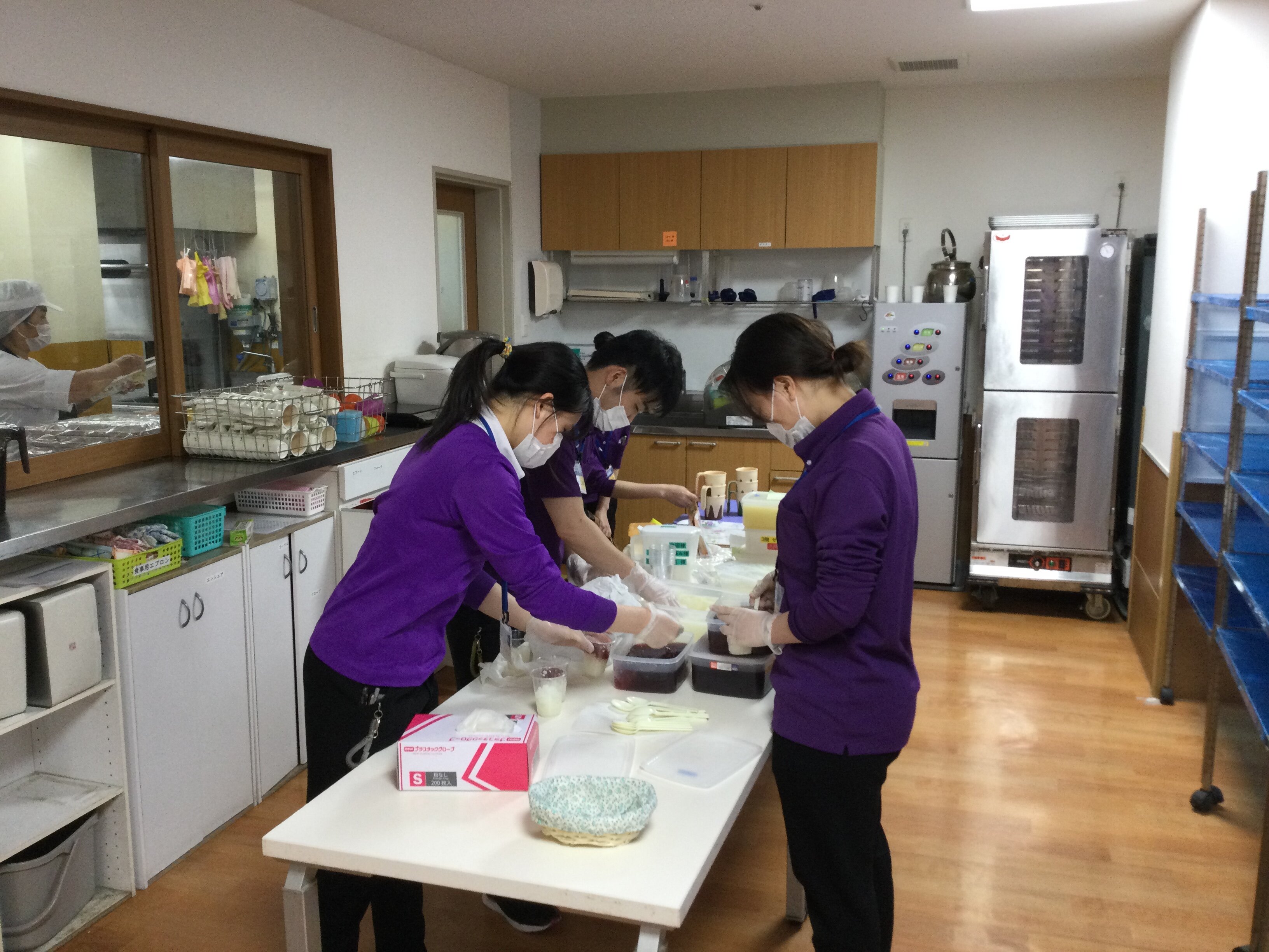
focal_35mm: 31
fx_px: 1136
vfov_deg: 45.4
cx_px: 634
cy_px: 476
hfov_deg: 58.4
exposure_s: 1/30
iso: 80
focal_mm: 3.3
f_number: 2.4
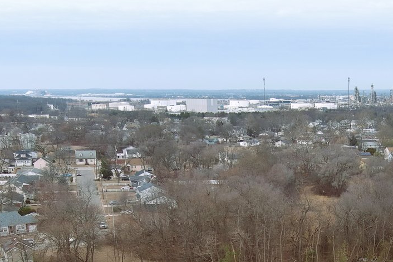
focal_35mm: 70
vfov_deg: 18.4
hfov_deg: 28.4
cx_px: 301
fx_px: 764
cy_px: 314
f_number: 2.8
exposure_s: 1/500
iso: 100
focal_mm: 10.57
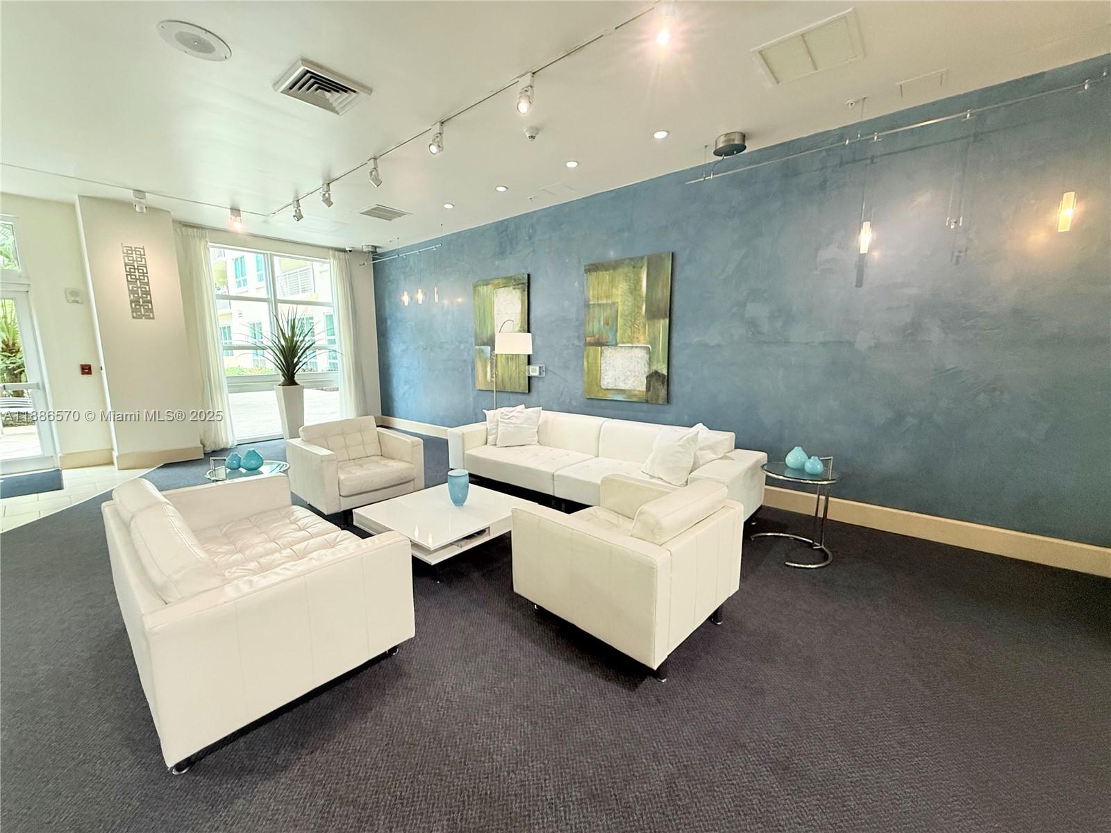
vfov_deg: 85.7
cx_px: 556
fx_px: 449
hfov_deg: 102.1
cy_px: 416
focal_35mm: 14
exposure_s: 1/120
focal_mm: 2.22
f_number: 2.2
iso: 250
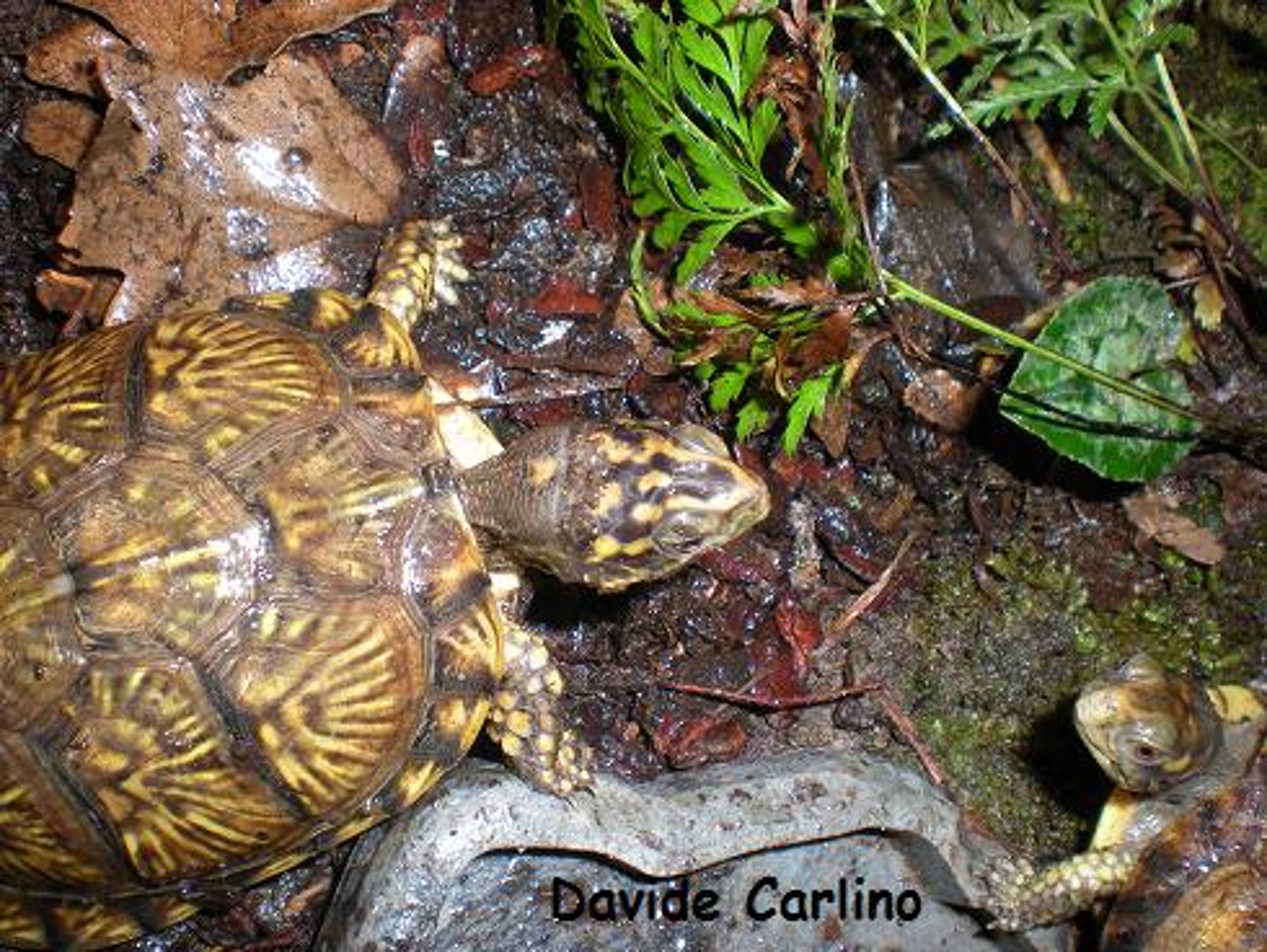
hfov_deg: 49.0
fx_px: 1392
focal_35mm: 38
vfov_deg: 37.8
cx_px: 634
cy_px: 476
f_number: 4.6
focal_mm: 6.3
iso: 64
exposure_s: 1/60
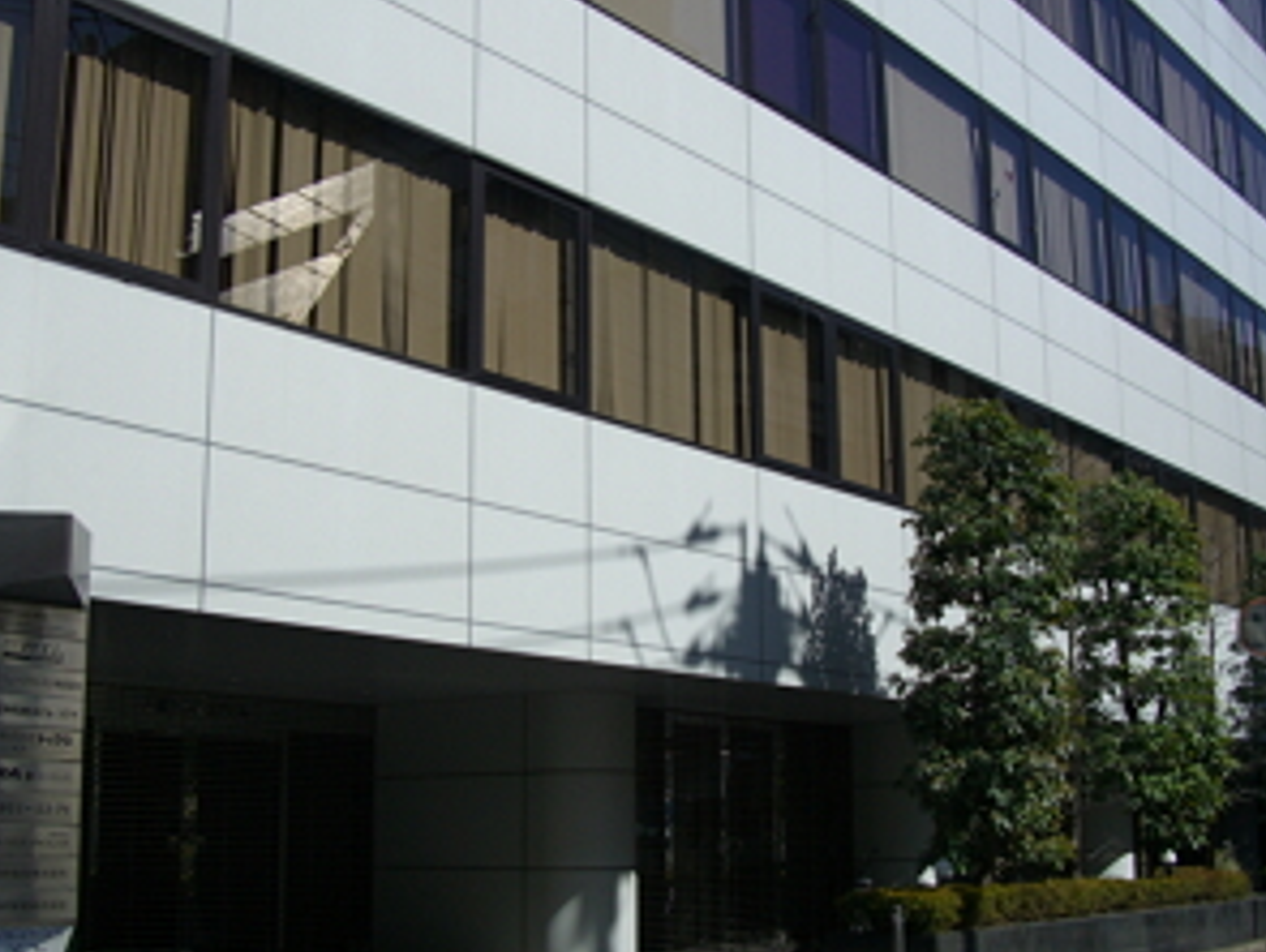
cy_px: 553
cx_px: 633
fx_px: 1721
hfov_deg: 40.4
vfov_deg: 30.9
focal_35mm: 47
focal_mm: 7.9
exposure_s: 1/400
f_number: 5.6
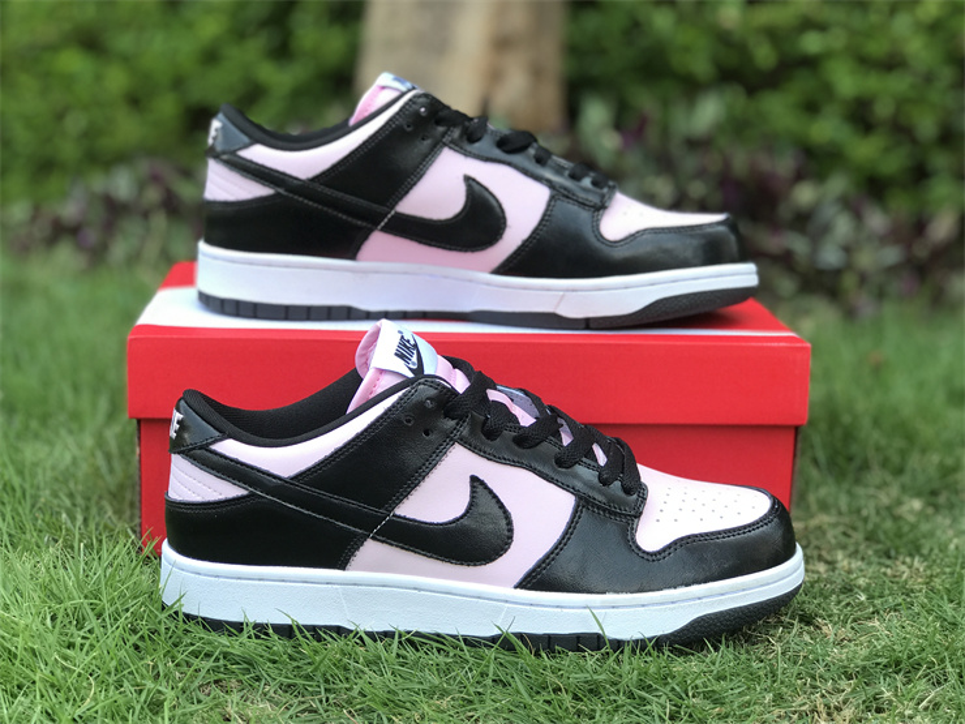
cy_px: 362
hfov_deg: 33.8
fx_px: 1589
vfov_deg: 25.7
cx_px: 482
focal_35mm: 57
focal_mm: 6.6
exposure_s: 1/100
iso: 20
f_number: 2.8
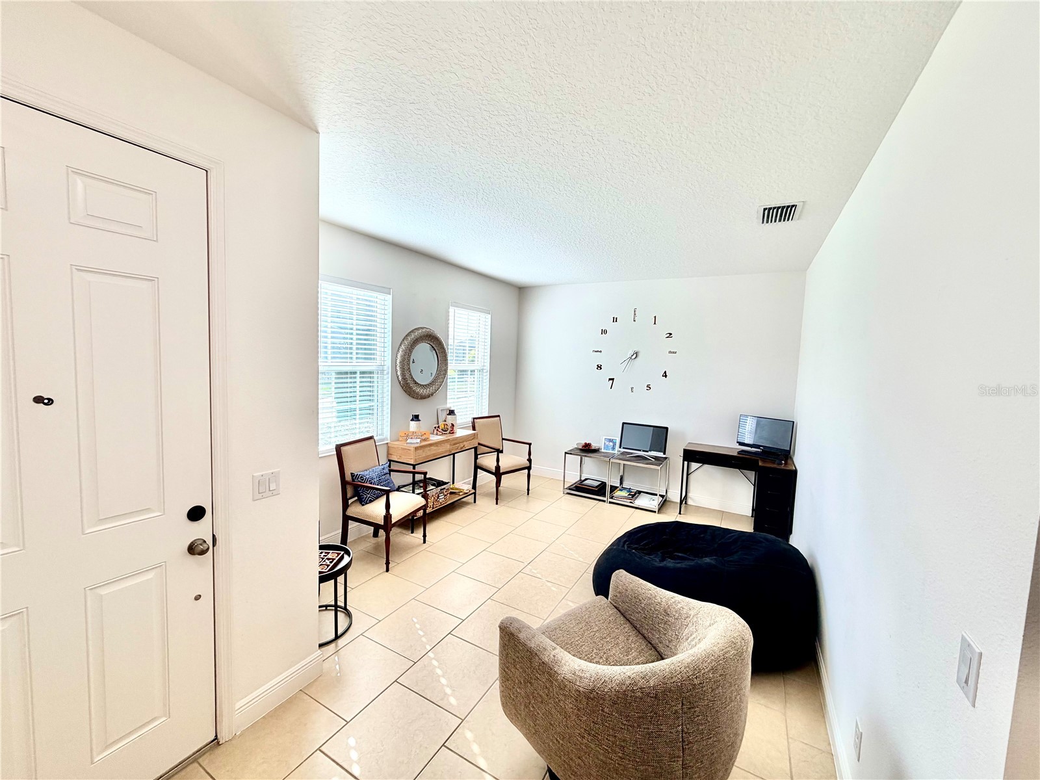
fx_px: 421
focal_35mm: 14
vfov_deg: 85.7
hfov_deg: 102.1
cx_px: 520
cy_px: 390
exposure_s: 1/120
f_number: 2.2
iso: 40
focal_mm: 2.22
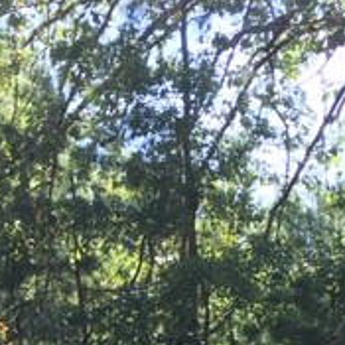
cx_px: 144
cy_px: 457
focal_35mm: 94
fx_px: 1060
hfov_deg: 18.5
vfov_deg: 17.3
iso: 25
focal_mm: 4.15
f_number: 2.2
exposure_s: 1/133
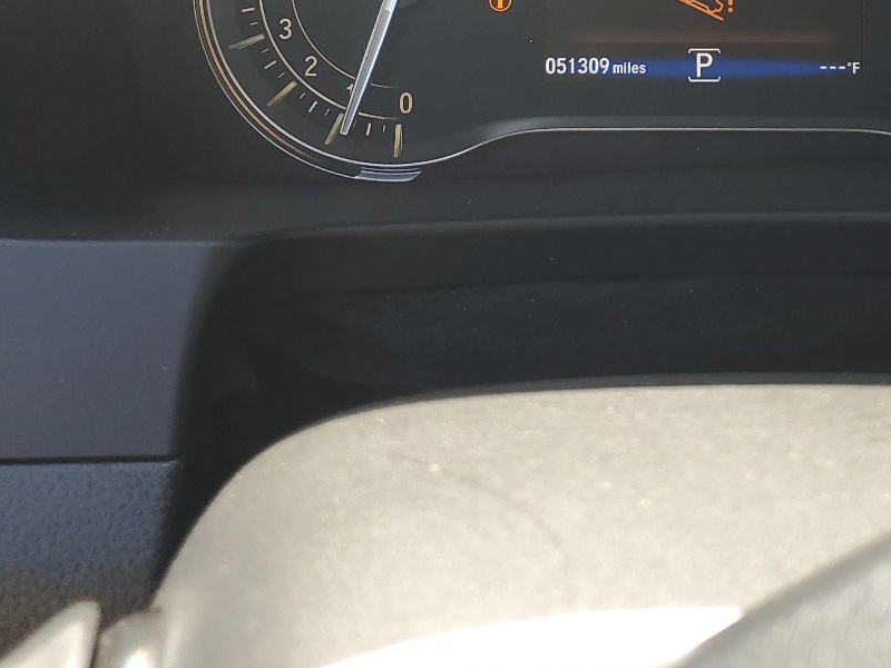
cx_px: 685
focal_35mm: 52
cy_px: 17
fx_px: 1338
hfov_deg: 35.9
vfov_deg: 26.7
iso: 50
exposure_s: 1/238
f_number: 1.5
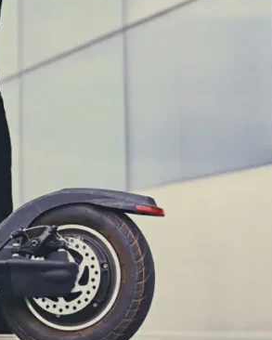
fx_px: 1398
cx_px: -115
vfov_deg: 13.8
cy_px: 96
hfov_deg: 10.8
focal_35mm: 139
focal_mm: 35
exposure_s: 1/500
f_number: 2.8
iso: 200
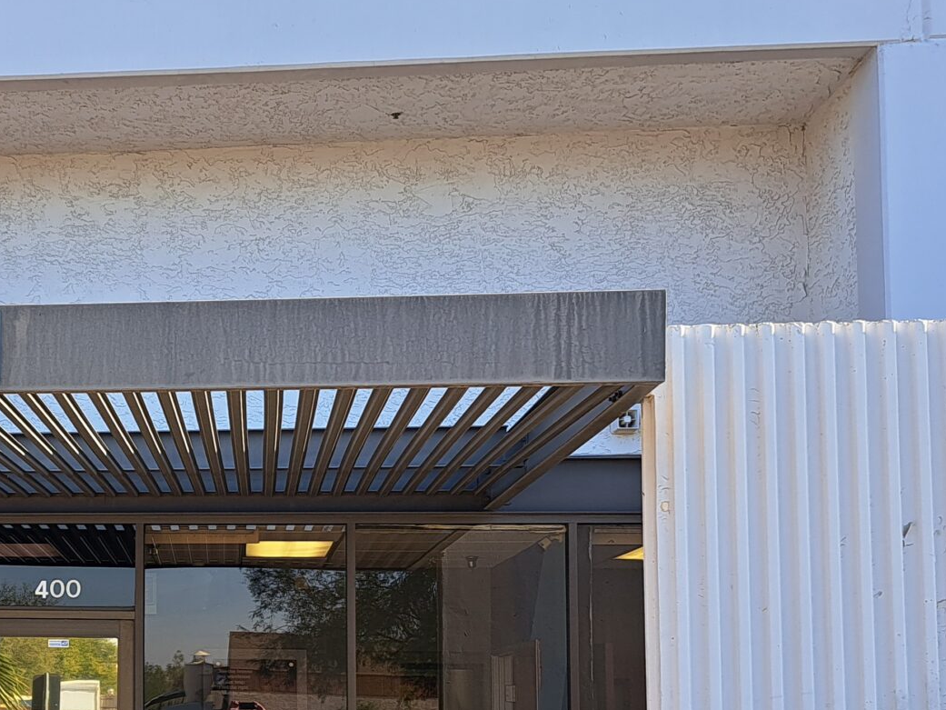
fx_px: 1613
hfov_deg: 30.2
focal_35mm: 59
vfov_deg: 24.4
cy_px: 570
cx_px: -23
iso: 50
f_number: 1.8
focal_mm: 5.23
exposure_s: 1/446
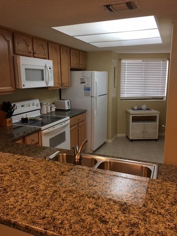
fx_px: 198
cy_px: 118
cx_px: 88
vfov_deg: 61.7
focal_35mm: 29
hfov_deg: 48.2
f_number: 2.2
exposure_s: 1/15
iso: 40
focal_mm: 4.15
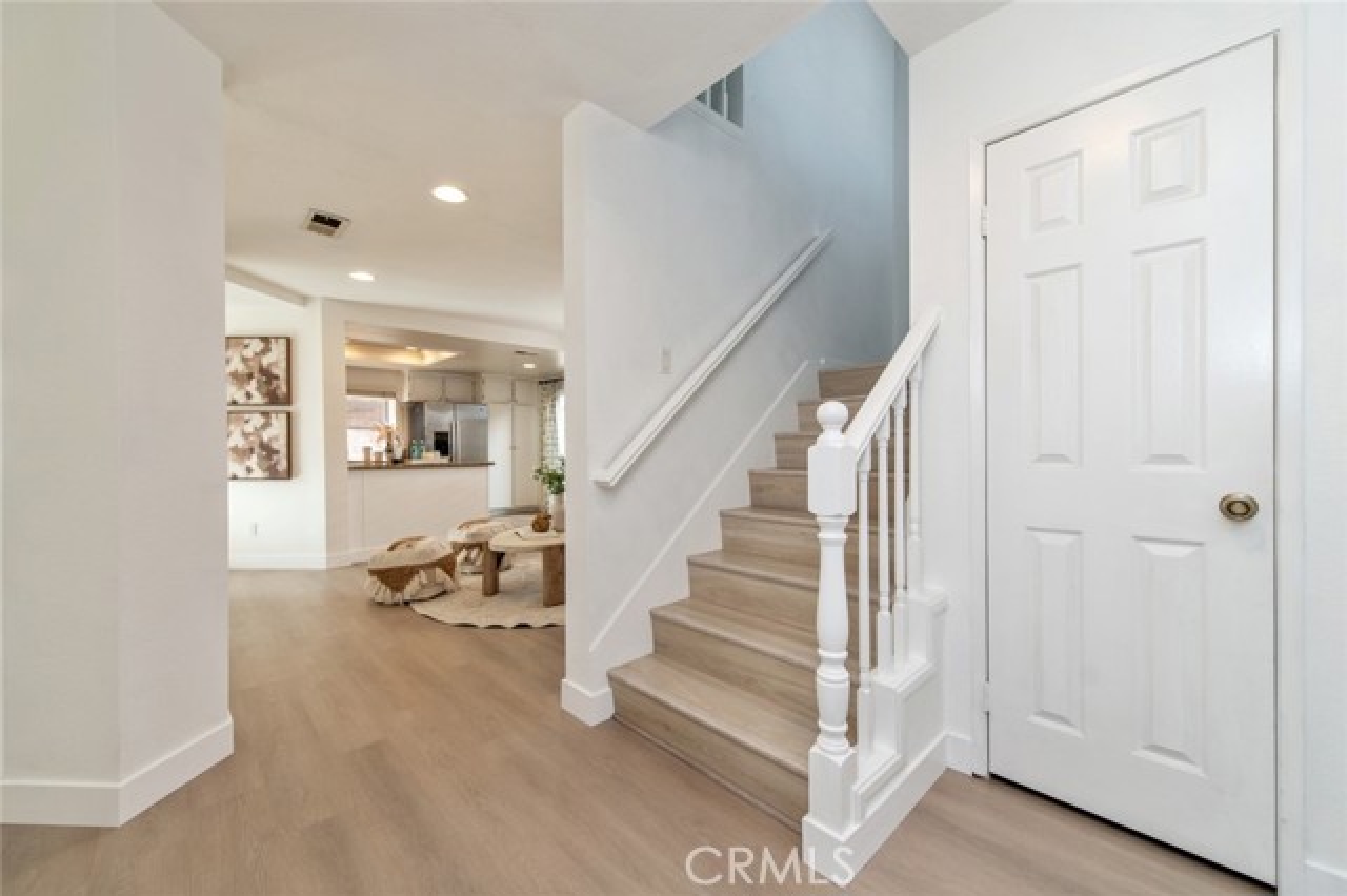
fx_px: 524
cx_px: 674
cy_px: 448
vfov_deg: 81.1
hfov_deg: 104.3
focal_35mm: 14
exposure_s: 1/60
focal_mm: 14
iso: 360
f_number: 4
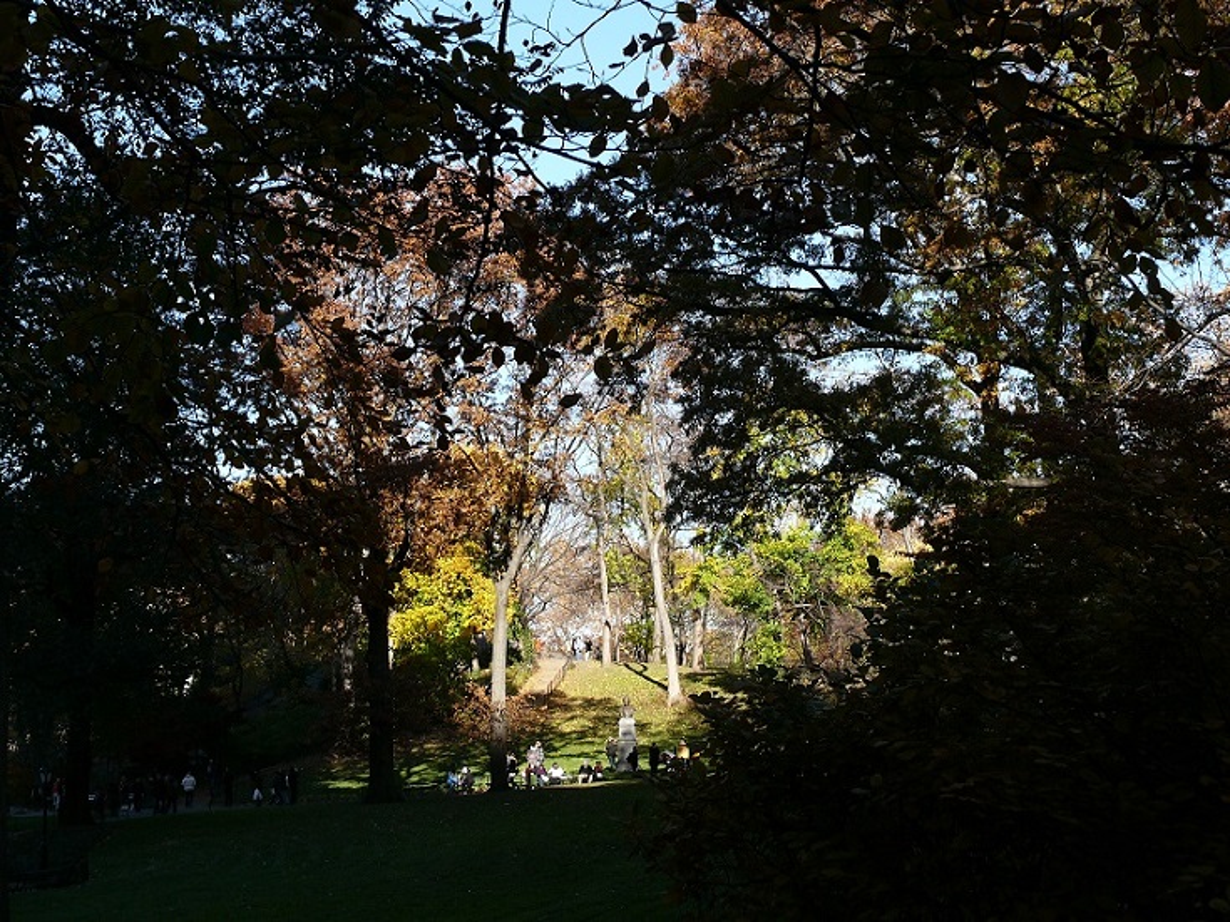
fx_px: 2025
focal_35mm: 57
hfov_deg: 33.8
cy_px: 461
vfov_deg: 25.7
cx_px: 615
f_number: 5
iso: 100
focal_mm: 11.4
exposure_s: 1/200
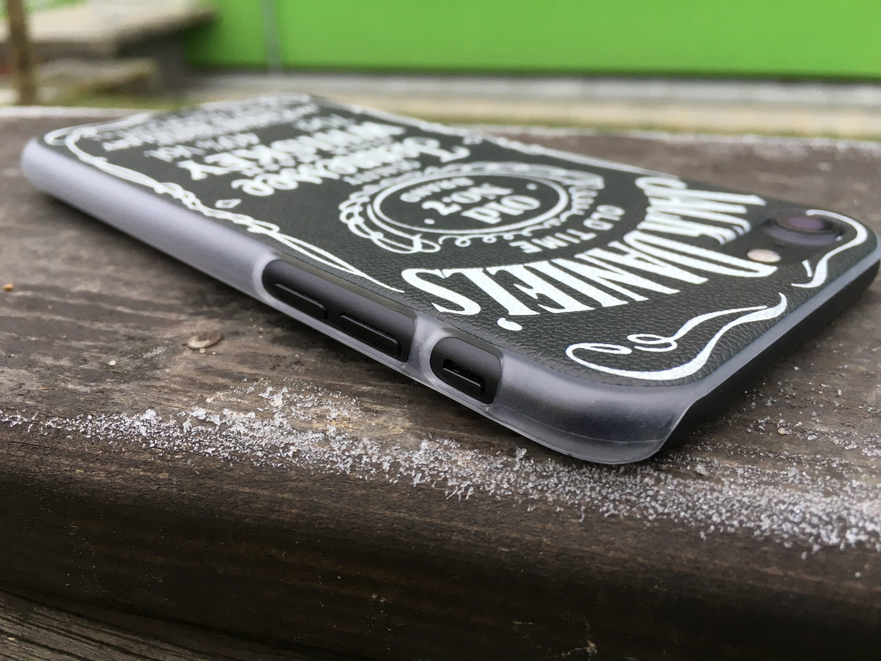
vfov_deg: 48.2
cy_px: 330
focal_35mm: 29
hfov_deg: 61.7
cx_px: 440
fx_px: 738
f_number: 2.2
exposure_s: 1/33
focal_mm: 4.15
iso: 25
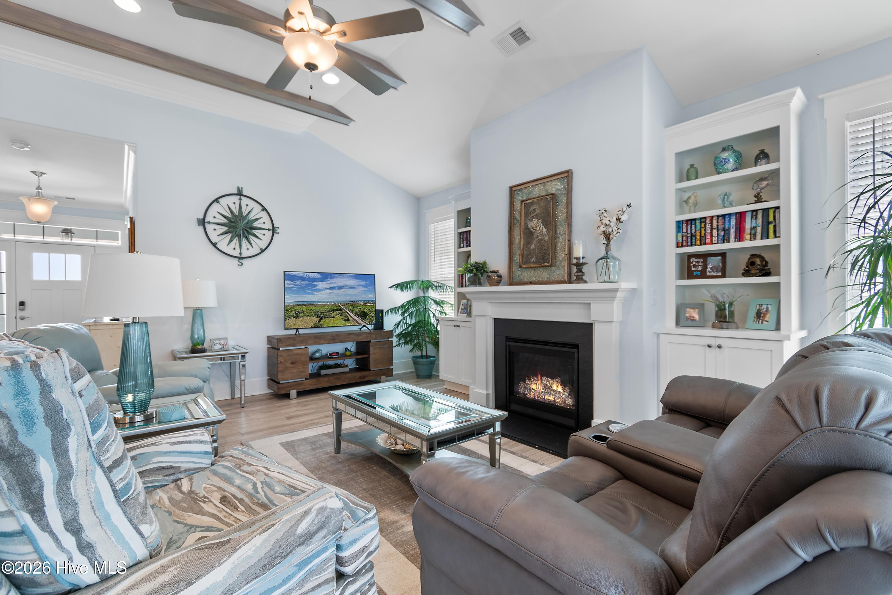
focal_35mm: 15
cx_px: 446
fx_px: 372
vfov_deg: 77.3
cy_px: 298
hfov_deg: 100.4
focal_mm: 10
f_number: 4.5
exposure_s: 1/13
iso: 100
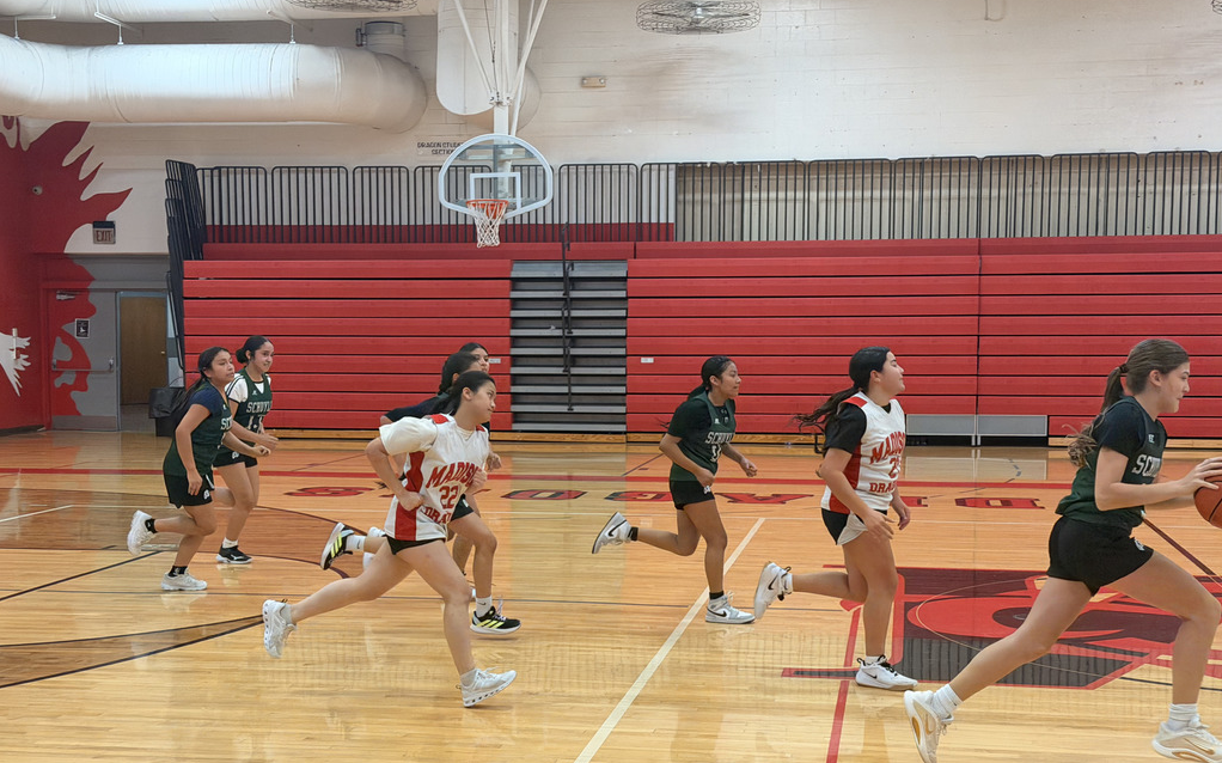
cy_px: 432
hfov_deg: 39.6
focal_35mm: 51
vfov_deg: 25.3
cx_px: 611
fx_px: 1698
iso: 125
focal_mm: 6.76
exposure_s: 1/181
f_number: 1.78
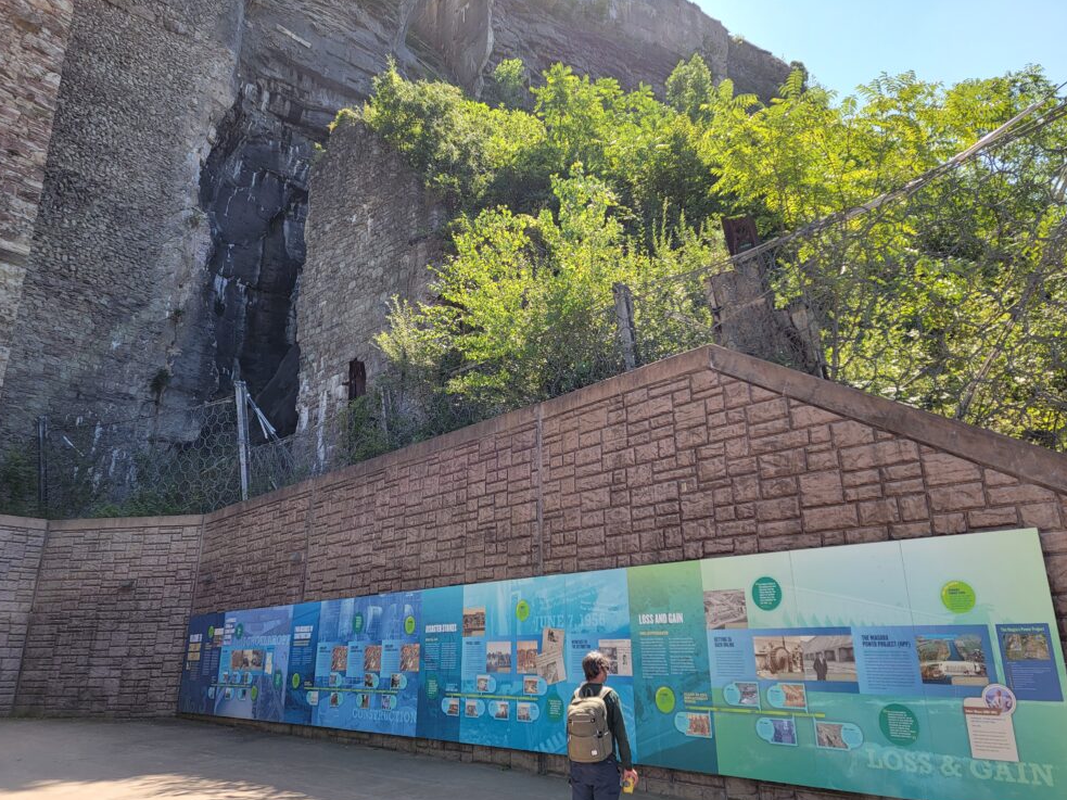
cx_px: 530
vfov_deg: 54.9
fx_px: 771
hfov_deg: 69.4
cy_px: 414
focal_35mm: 25
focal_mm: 6.7
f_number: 1.8
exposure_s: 1/320
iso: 16
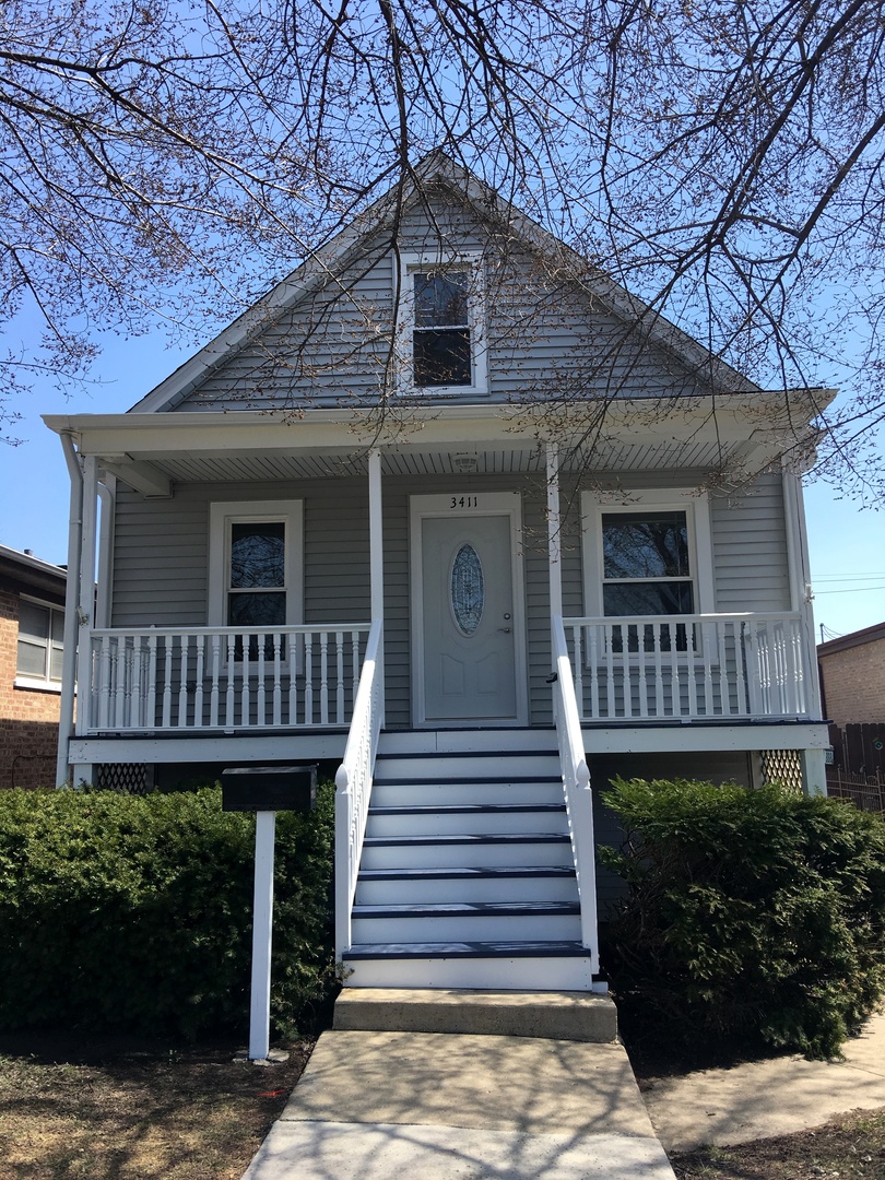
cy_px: 590
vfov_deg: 61.7
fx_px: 989
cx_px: 442
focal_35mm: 29
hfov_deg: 48.2
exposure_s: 1/894
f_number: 2.2
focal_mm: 4.15
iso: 25
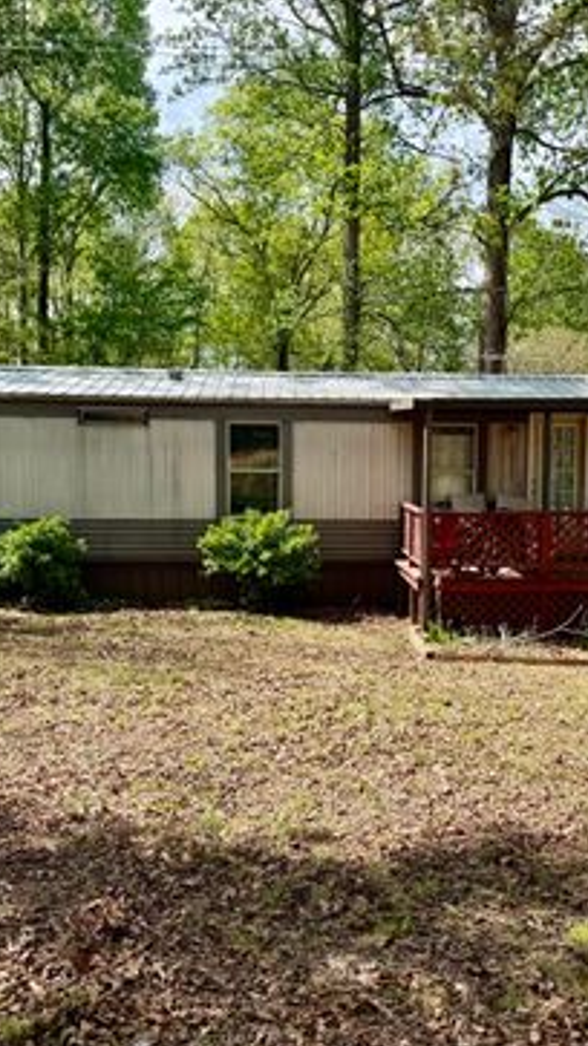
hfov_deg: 32.7
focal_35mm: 36
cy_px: 535
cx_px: 352
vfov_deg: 55.3
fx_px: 999
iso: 80
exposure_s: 1/2169
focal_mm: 6.76
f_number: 1.78
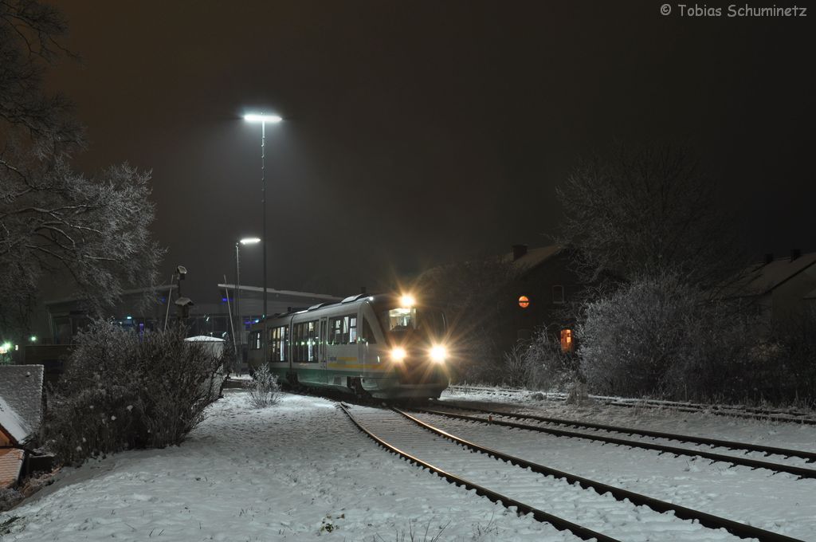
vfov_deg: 21.5
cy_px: 271
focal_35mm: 63
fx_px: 1426
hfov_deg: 31.9
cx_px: 408
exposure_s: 15
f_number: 13
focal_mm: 42
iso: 200
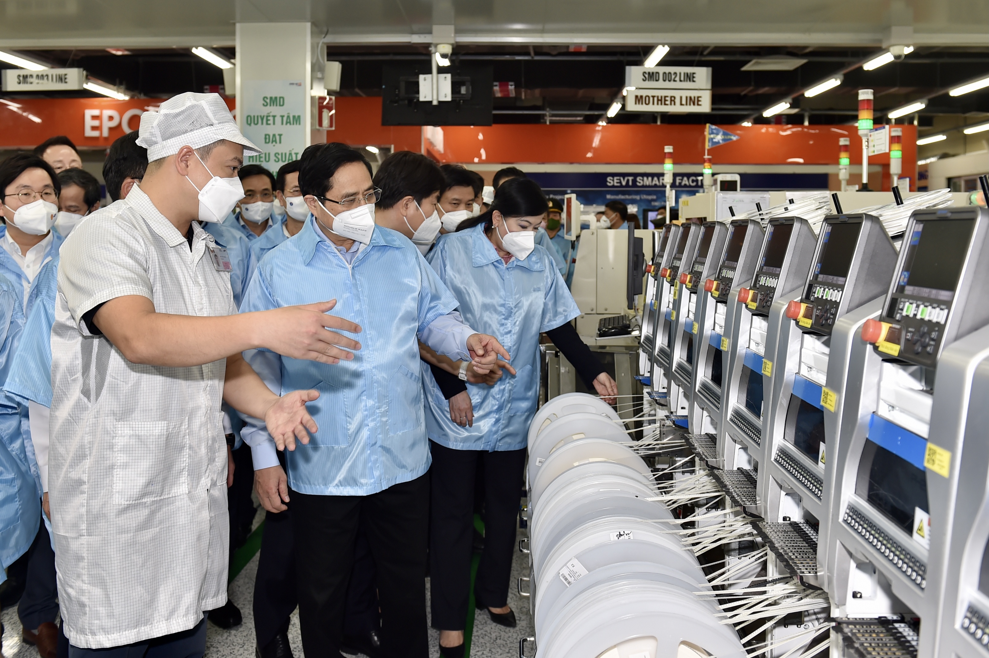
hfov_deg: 65.5
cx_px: 494
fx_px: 768
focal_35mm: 28
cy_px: 329
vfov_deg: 46.3
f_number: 4.5
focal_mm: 28
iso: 500
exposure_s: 1/160
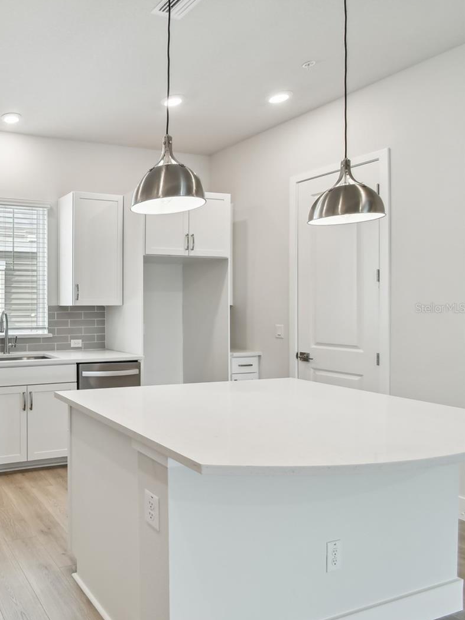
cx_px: -5
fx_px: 394
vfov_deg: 76.4
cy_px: 308
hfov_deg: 49.3
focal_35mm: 22
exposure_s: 1/25
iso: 100
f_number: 7.1
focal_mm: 10
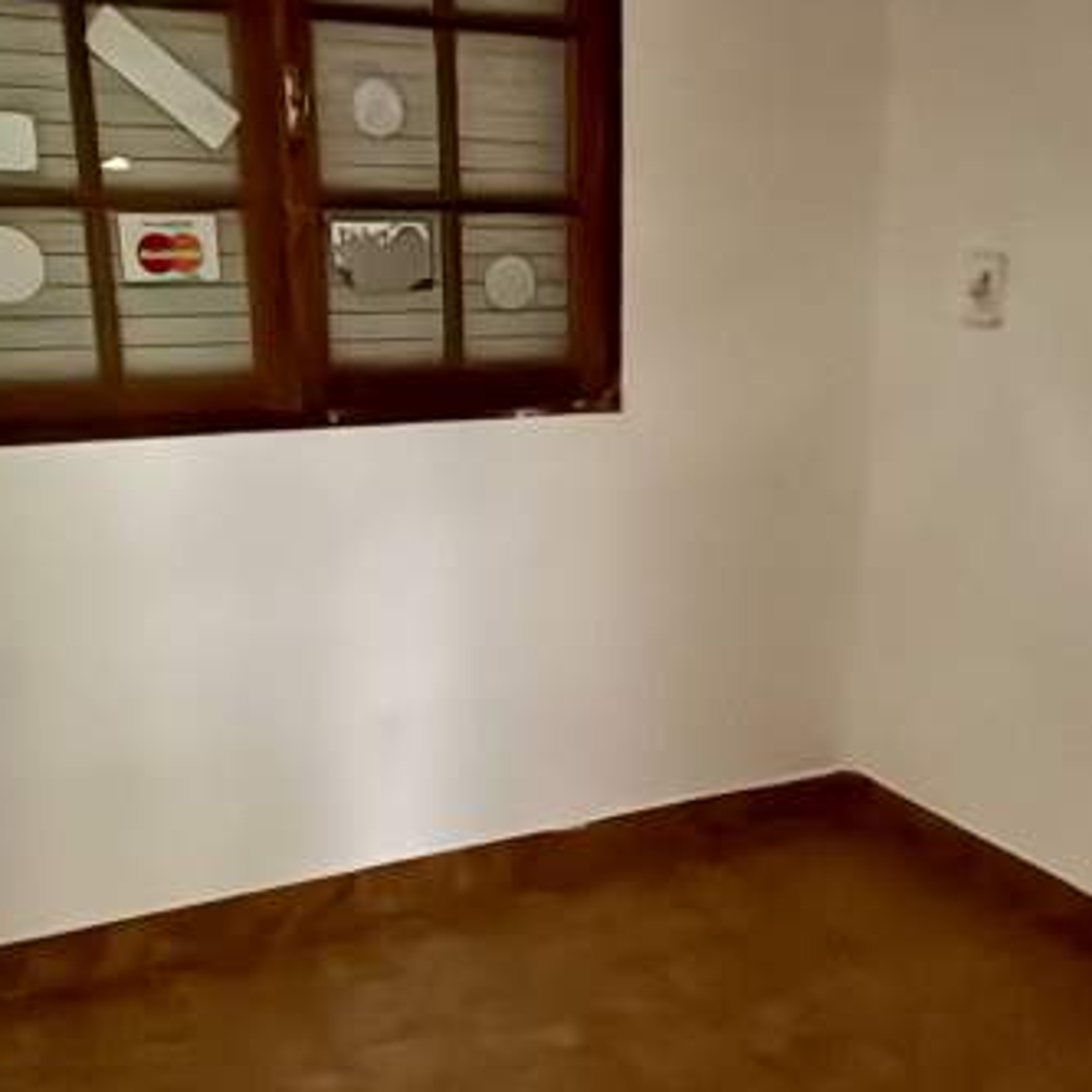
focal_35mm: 45
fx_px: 1606
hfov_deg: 37.0
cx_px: 766
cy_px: 741
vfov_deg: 37.1
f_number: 2.2
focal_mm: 2.22
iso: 1600
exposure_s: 1/2
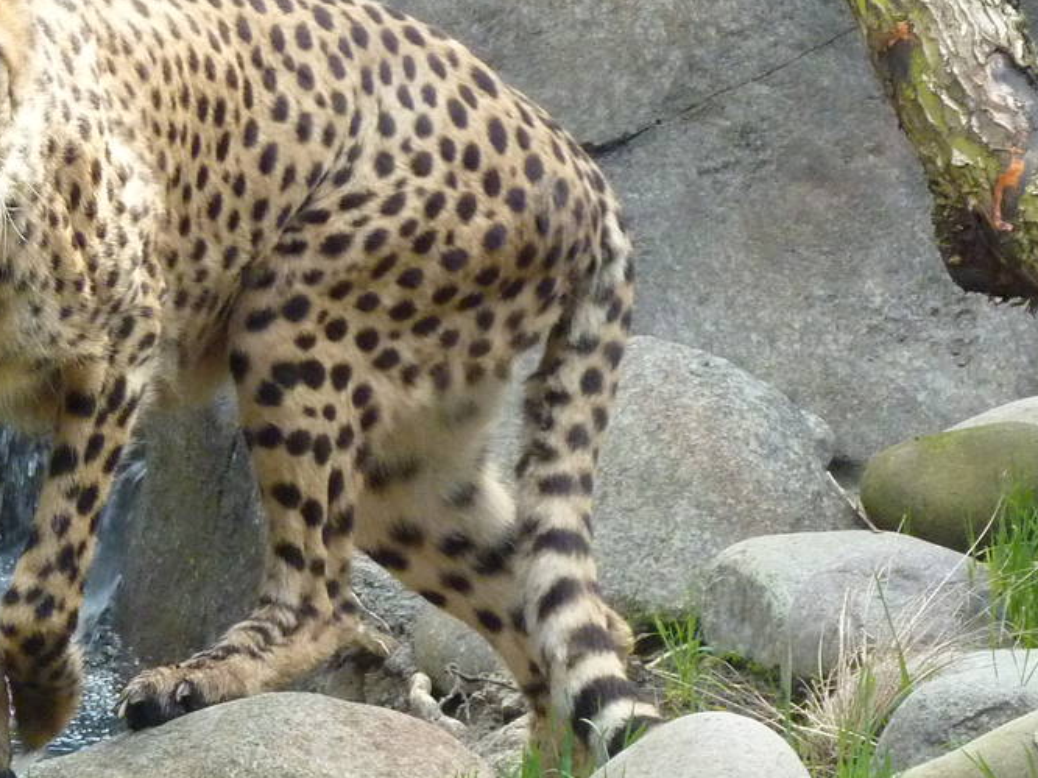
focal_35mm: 250
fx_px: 7494
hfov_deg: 7.9
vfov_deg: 5.9
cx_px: -22
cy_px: 619
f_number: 4.3
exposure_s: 1/200
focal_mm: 17
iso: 400
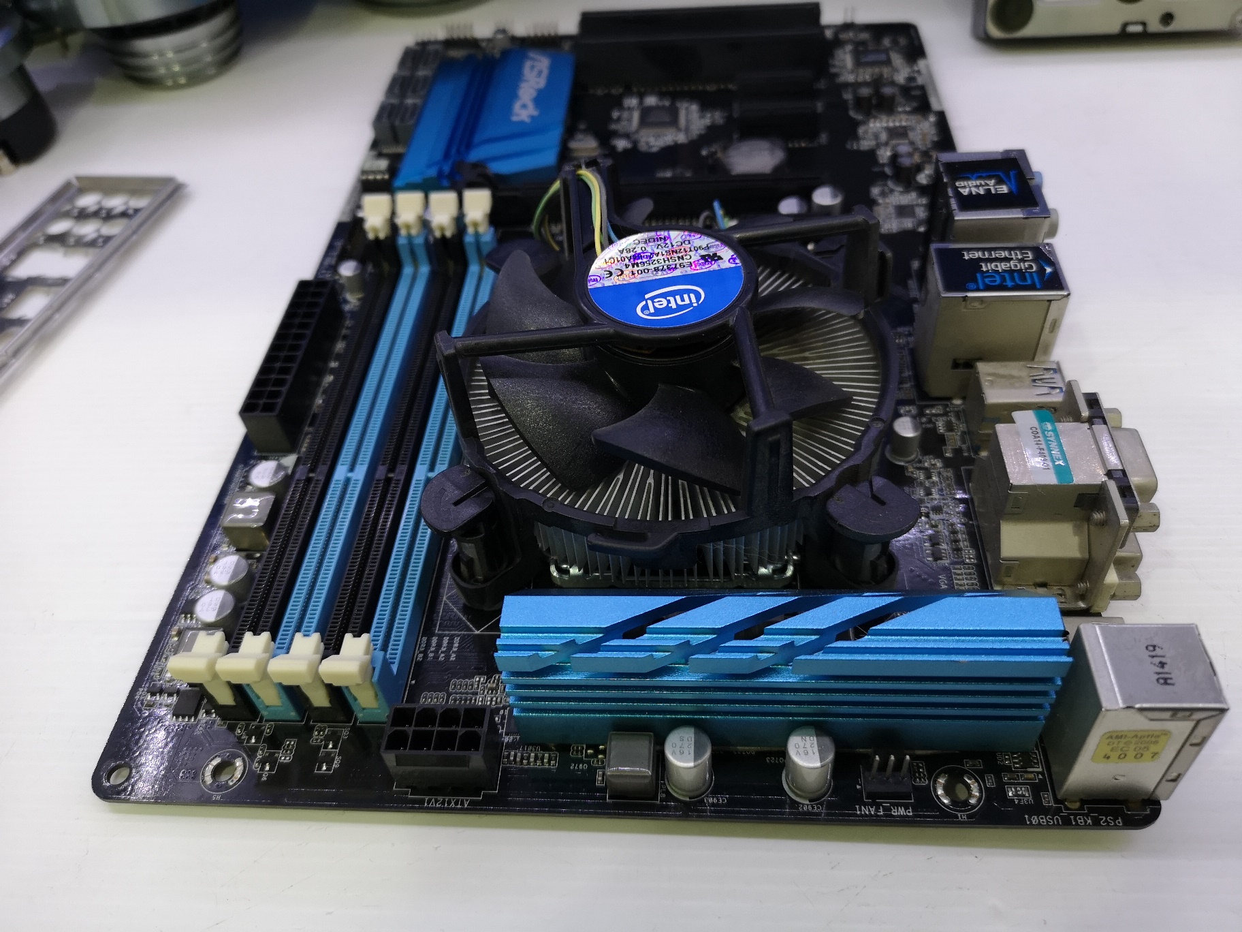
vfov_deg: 51.4
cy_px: 466
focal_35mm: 27
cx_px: 621
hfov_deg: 65.3
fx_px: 969
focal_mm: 3.95
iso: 250
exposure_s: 1/100
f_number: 1.8
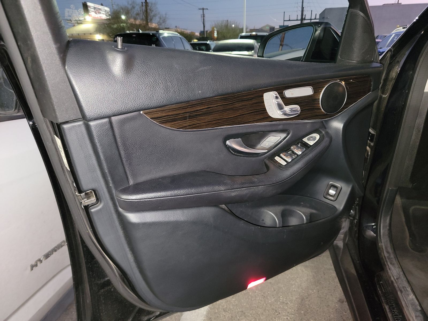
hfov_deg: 71.6
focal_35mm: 24
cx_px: 214
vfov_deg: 56.8
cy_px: 160
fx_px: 297
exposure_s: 1/9
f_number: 1.8
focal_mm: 6.7
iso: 385
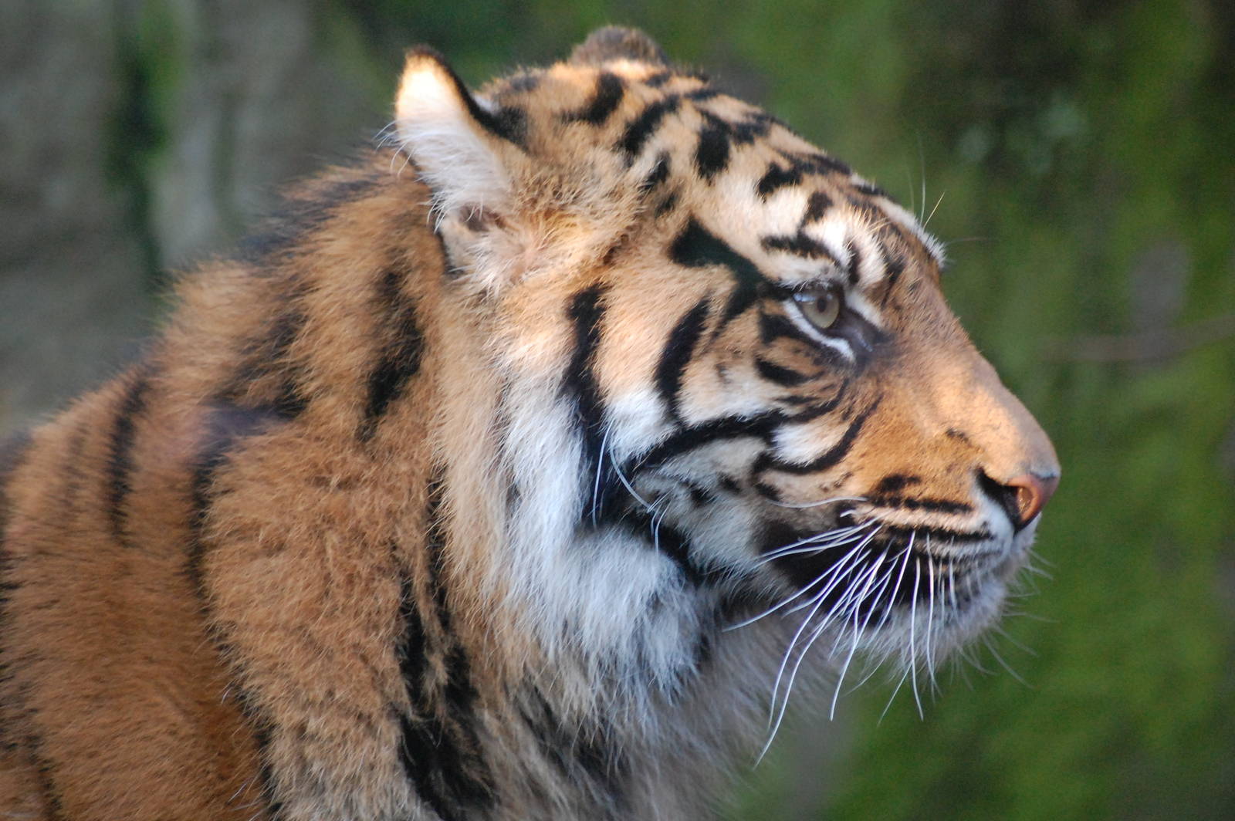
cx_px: 618
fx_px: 7455
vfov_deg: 6.3
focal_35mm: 218
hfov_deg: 9.5
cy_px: 410
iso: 1600
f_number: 5.3
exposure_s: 1/80
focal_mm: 145
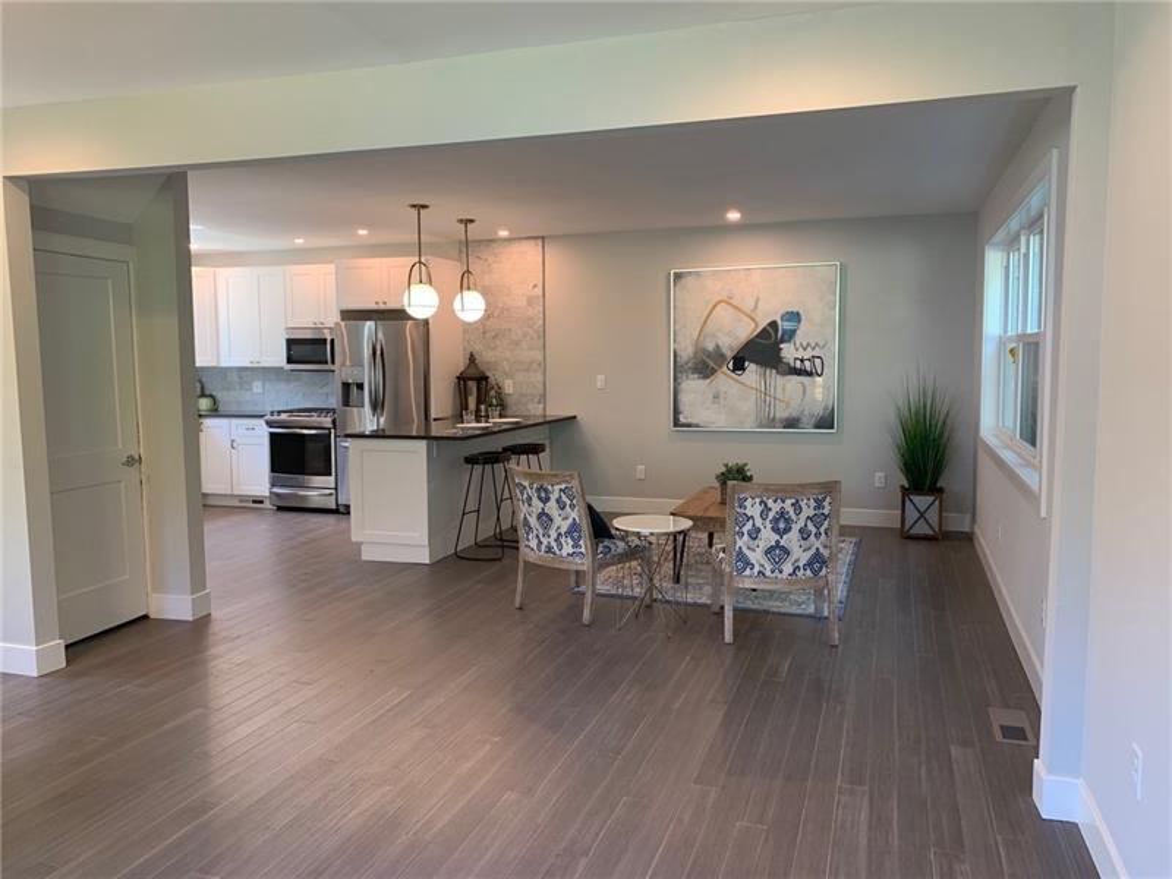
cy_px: 440
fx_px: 880
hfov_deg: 67.3
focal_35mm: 26
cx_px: 586
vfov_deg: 53.1
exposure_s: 1/60
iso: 80
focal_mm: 4.25
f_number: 1.8
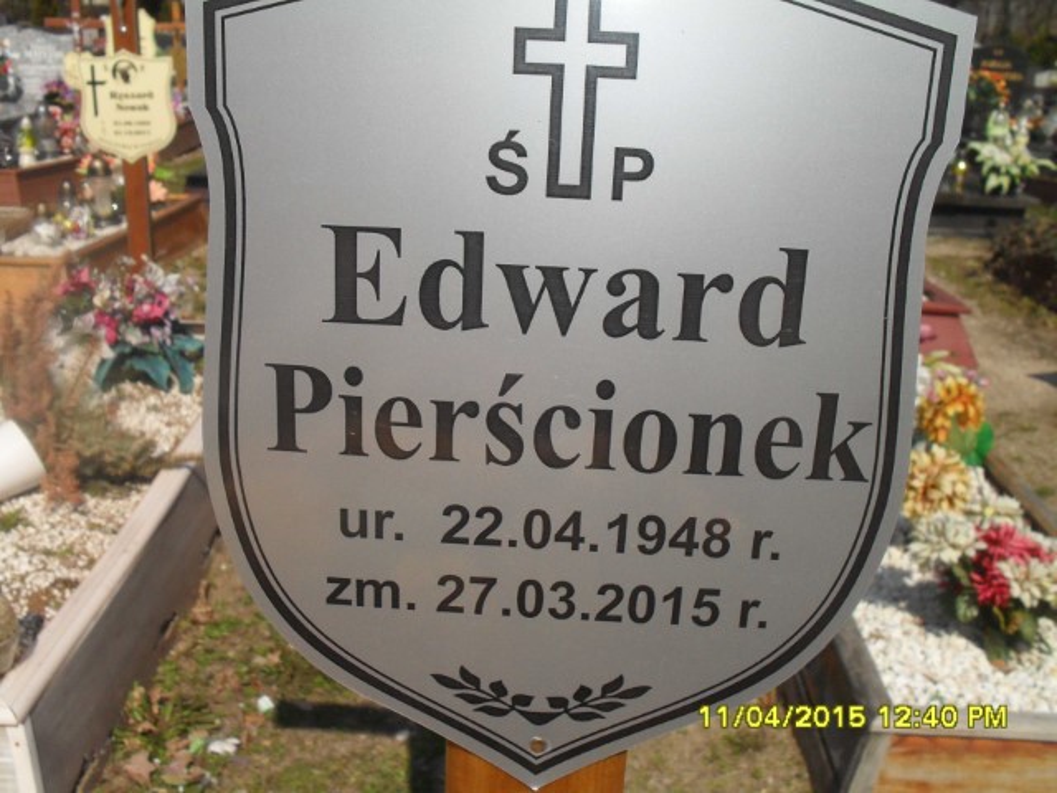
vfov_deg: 40.7
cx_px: 528
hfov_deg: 52.6
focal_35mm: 35
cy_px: 396
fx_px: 1069
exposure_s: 1/750
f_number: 8.4
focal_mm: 6.3
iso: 200
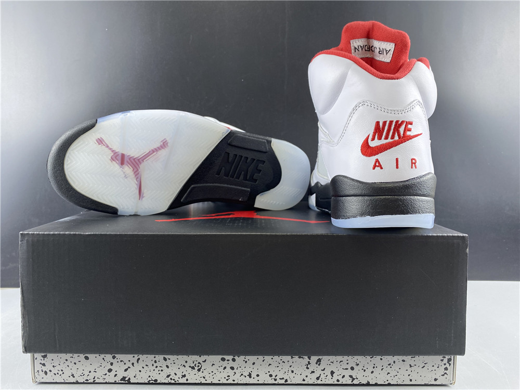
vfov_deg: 53.1
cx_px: 260
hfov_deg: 67.3
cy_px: 195
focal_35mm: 26
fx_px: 391
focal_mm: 4.25
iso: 64
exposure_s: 1/50
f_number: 1.8
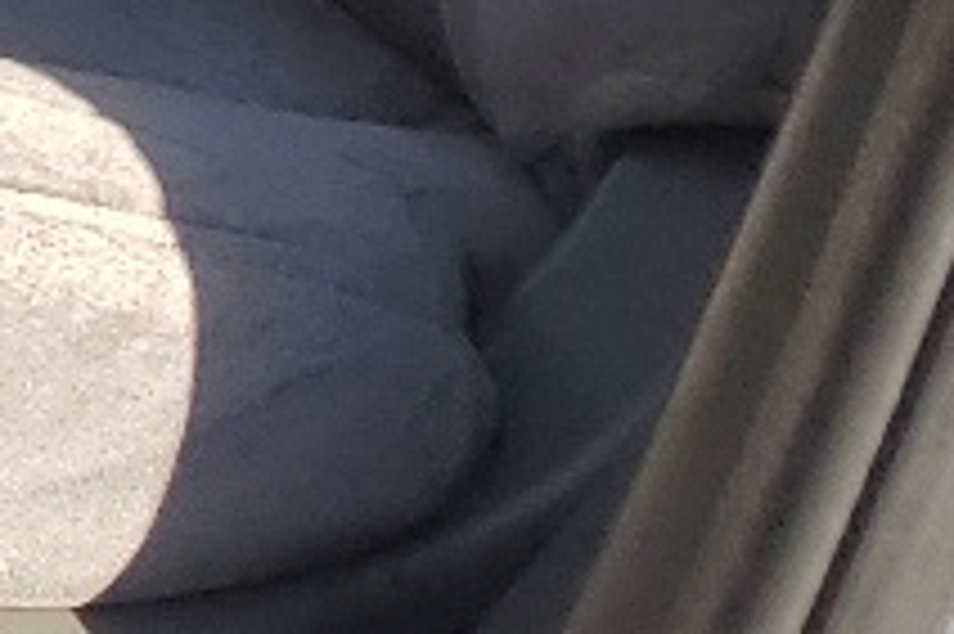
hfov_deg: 8.4
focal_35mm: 204
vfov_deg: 6.0
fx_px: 5402
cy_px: -1560
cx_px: -1998
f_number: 1.5
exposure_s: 1/1000
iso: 50
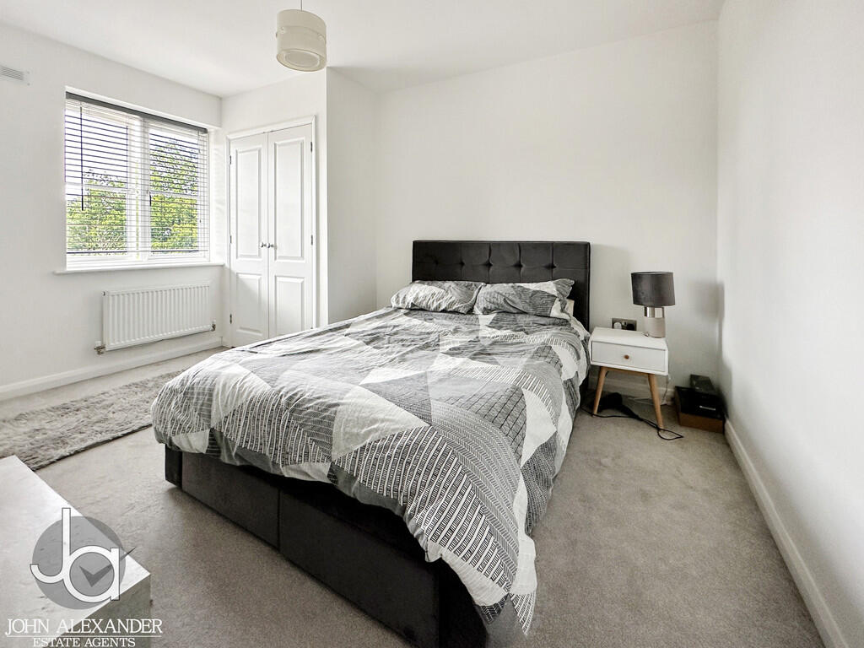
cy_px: 324
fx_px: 349
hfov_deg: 102.1
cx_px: 432
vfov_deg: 85.7
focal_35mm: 14
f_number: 2.2
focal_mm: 2.22
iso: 125
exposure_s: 1/99
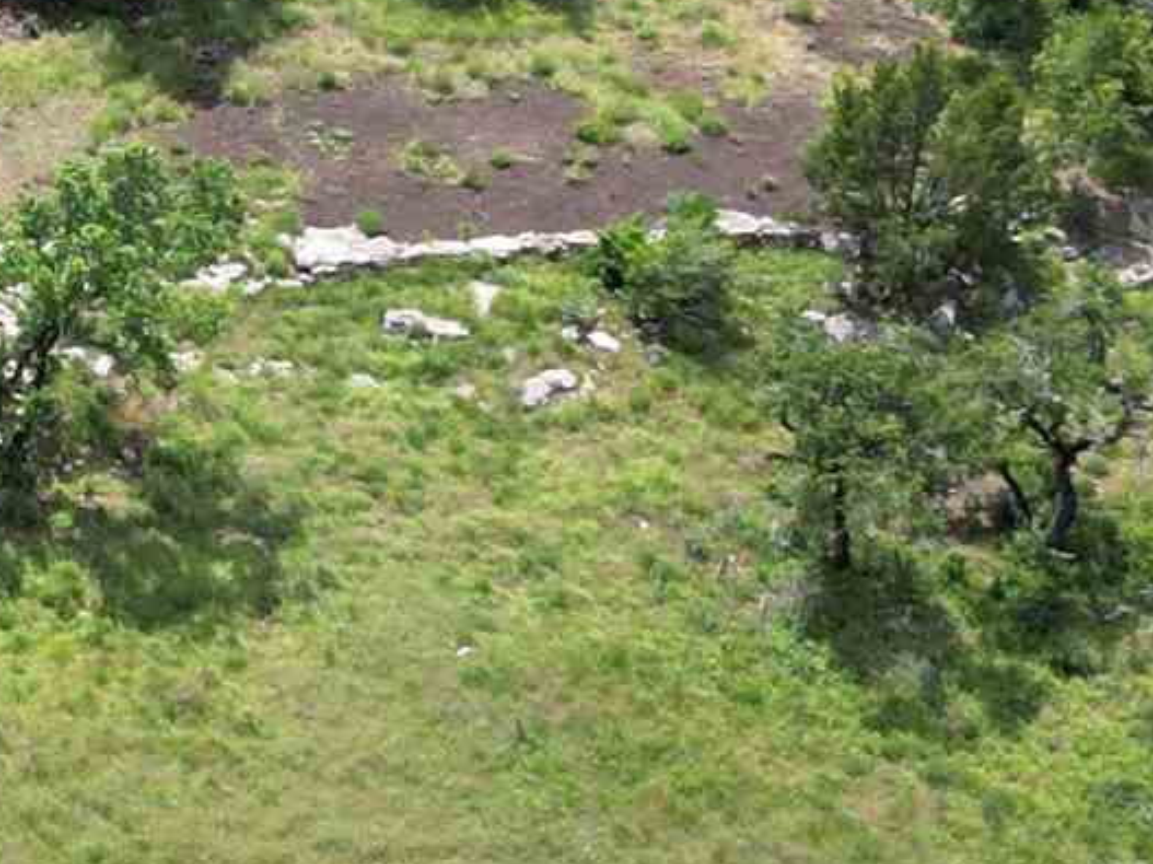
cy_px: 2
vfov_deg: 10.5
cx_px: -488
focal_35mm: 140
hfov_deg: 13.4
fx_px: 4662
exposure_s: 1/1500
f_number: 1.7
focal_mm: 6.72
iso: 100
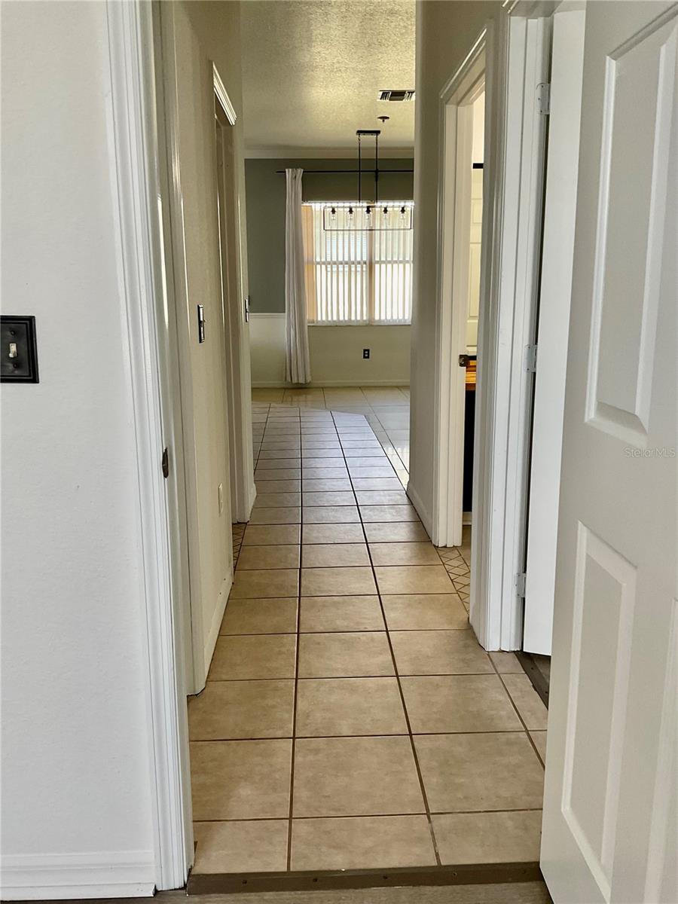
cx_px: 339
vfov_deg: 61.7
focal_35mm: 29
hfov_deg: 48.2
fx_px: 757
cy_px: 452
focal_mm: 3
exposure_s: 1/60
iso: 40
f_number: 1.8
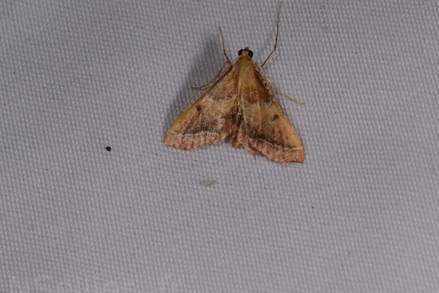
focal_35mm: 168
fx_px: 2045
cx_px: 243
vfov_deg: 8.2
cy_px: 120
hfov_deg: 12.3
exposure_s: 1/60
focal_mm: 85
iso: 100
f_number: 25
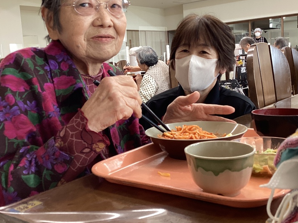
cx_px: 135
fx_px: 379
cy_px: 105
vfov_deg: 32.8
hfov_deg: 42.9
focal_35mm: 44
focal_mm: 3.3
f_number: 2.4
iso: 100
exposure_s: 1/60
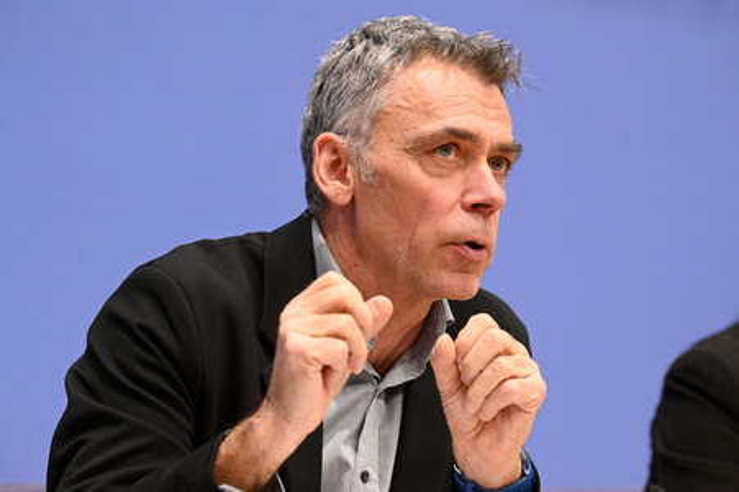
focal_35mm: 160
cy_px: 246
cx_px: 370
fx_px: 3282
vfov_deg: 8.6
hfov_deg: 12.8
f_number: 5
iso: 5000
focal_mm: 160
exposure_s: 1/500
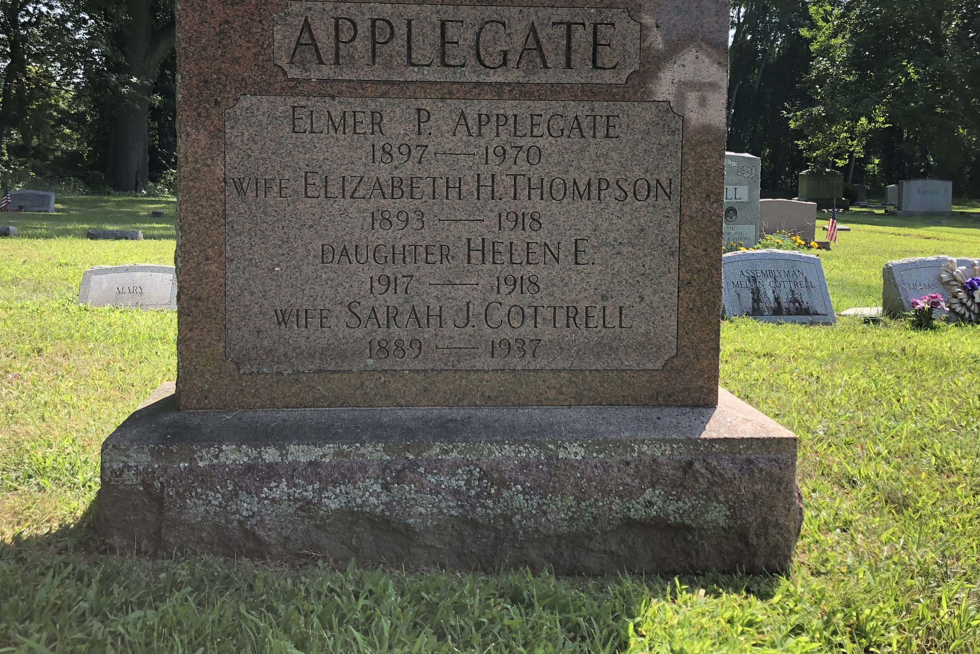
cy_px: 240
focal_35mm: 37
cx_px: 457
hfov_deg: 51.8
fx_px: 1007
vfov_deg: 35.7
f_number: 1.8
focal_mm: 3.99
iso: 20
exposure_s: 1/533
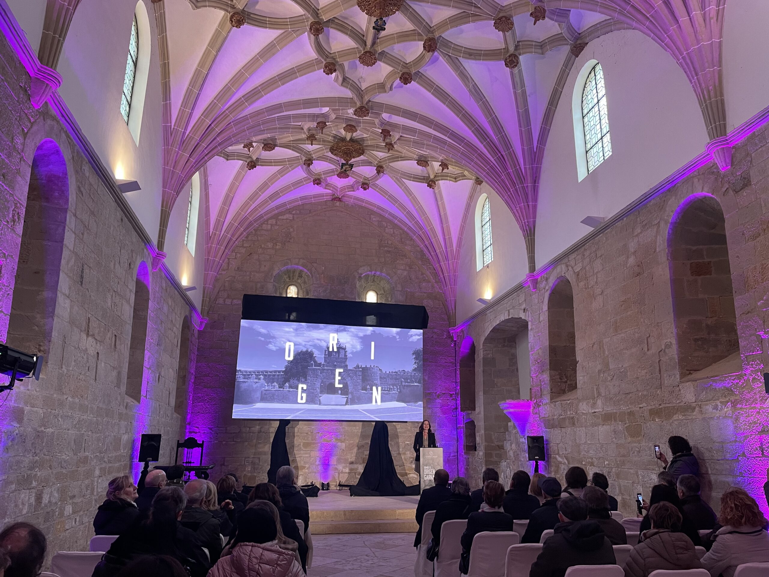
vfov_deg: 53.1
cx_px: 384
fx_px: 578
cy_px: 288
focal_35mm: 26
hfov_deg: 67.3
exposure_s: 1/60
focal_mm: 4.2
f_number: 1.6
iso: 125
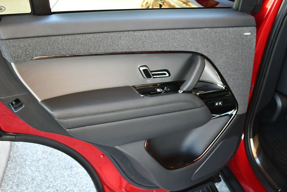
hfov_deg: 53.1
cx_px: 144
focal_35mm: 36
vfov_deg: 36.9
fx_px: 287
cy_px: 96
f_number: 3.5
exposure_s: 1/200
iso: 800
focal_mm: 18
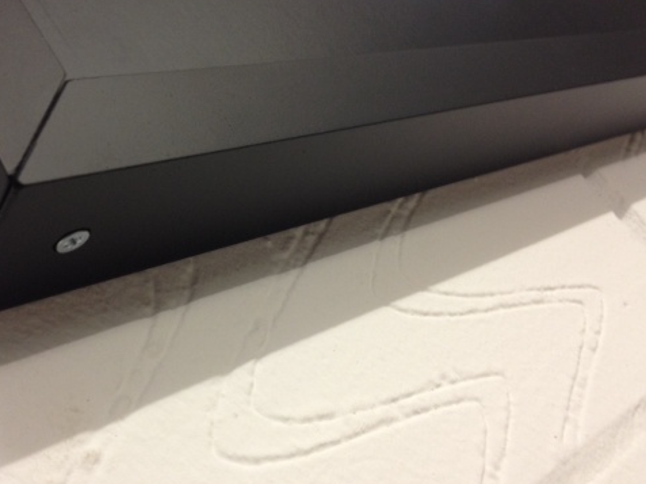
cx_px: 225
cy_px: 220
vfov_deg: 30.8
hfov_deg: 40.1
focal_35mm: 47
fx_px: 876
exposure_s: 1/20
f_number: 2.4
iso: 100
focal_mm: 4.28
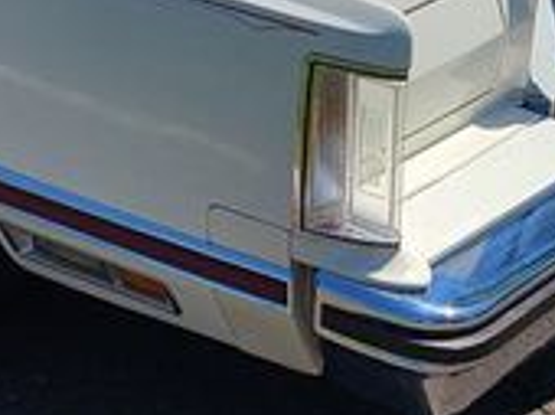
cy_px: -65
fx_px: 1569
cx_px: -26
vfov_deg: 14.6
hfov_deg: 19.4
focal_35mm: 98
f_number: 1.8
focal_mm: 5.4
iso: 40
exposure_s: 1/3809
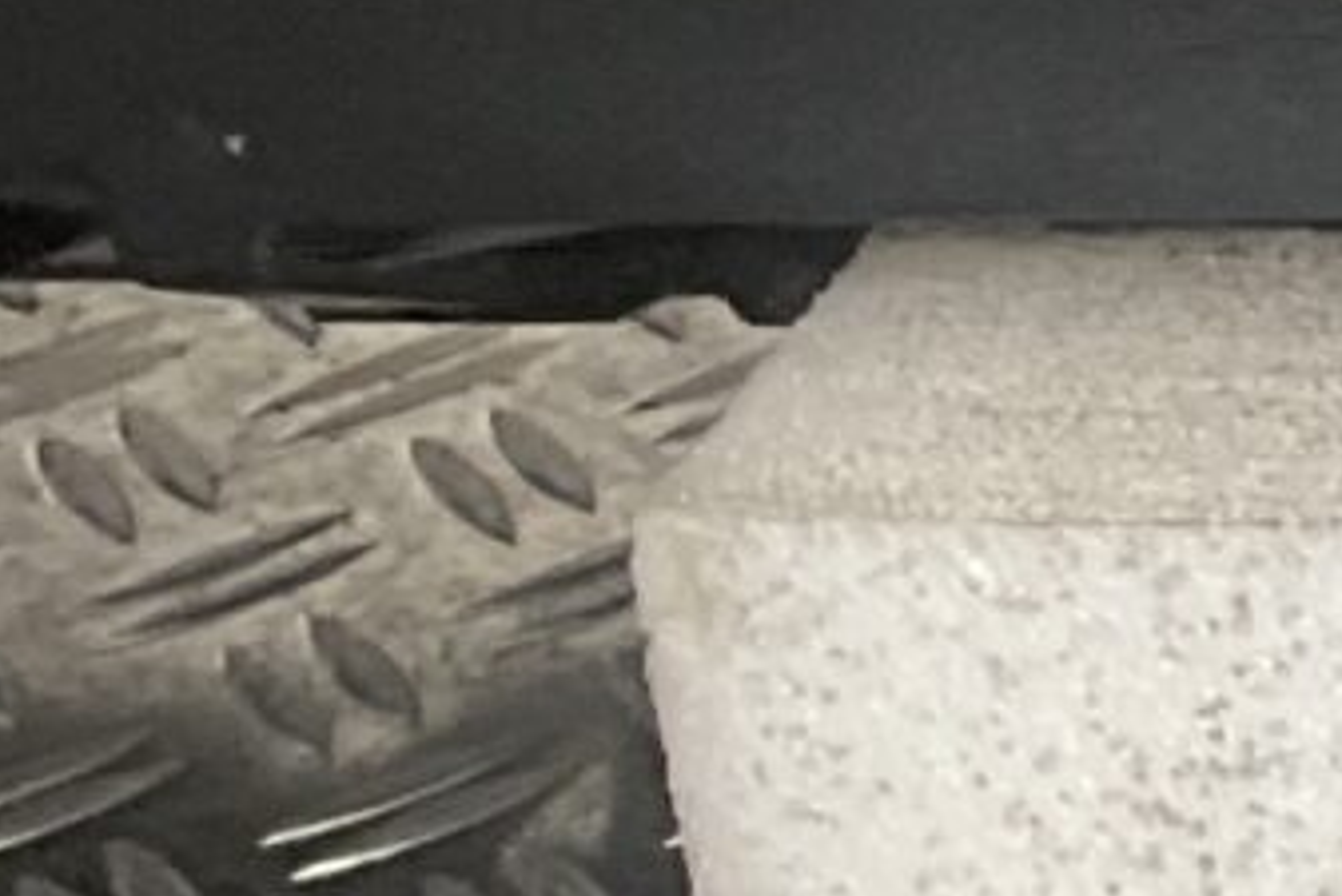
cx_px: 4886
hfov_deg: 7.2
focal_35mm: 229
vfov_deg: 5.7
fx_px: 8540
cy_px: -1649
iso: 16
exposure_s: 1/156
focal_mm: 3
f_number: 1.8
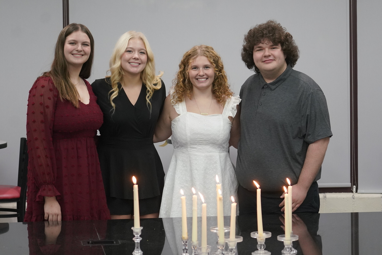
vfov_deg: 13.0
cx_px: 191
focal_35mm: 105
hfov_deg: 19.5
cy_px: 128
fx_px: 1114
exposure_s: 1/160
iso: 2500
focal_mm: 70
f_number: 4
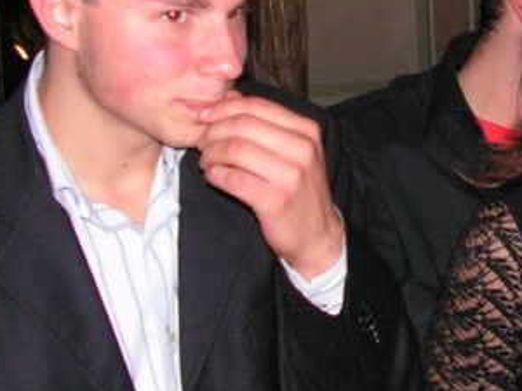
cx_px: 506
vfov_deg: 15.4
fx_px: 1448
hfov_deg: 19.9
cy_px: 141
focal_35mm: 96
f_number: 3.2
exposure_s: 1/40
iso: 200
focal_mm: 6
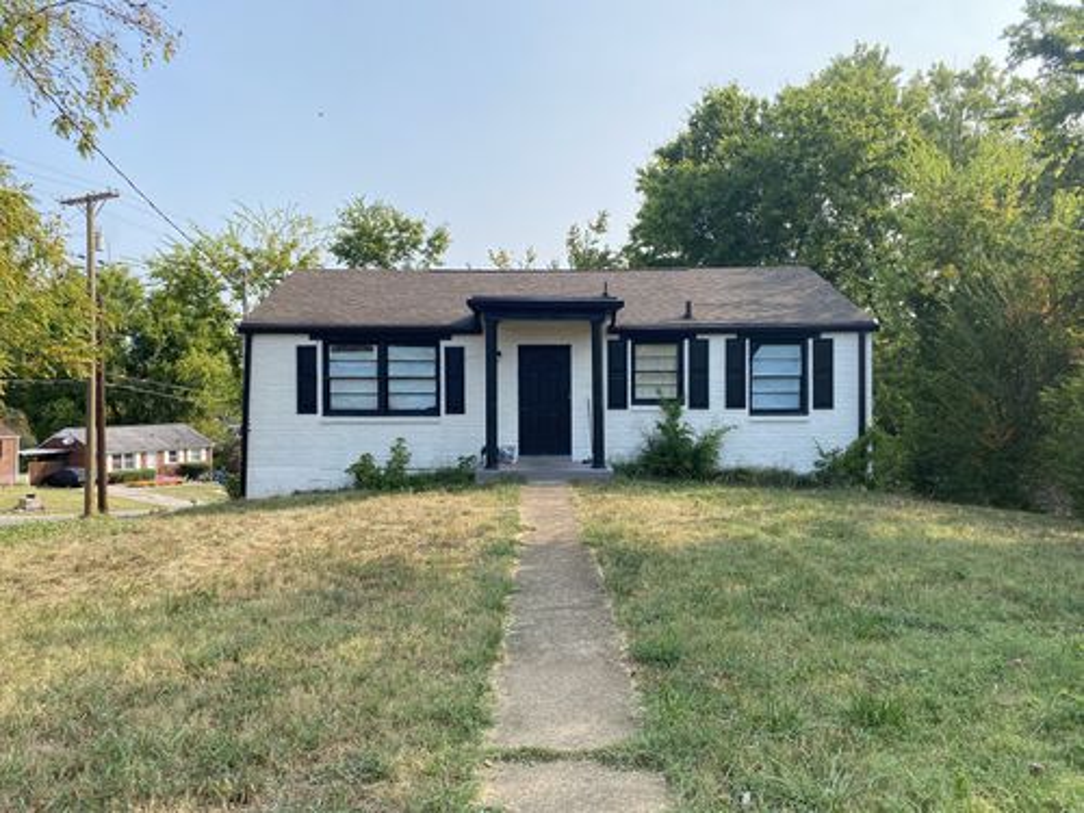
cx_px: 542
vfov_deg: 53.1
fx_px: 814
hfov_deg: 67.3
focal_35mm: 26
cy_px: 406
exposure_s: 1/1653
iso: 32
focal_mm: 4.25
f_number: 1.8
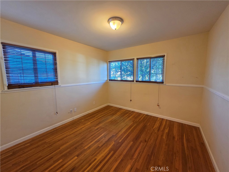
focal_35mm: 13
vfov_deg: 89.9
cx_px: 114
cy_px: 86
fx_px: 86
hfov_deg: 106.2
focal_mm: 2.2
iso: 500
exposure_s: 1/60
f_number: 1.9
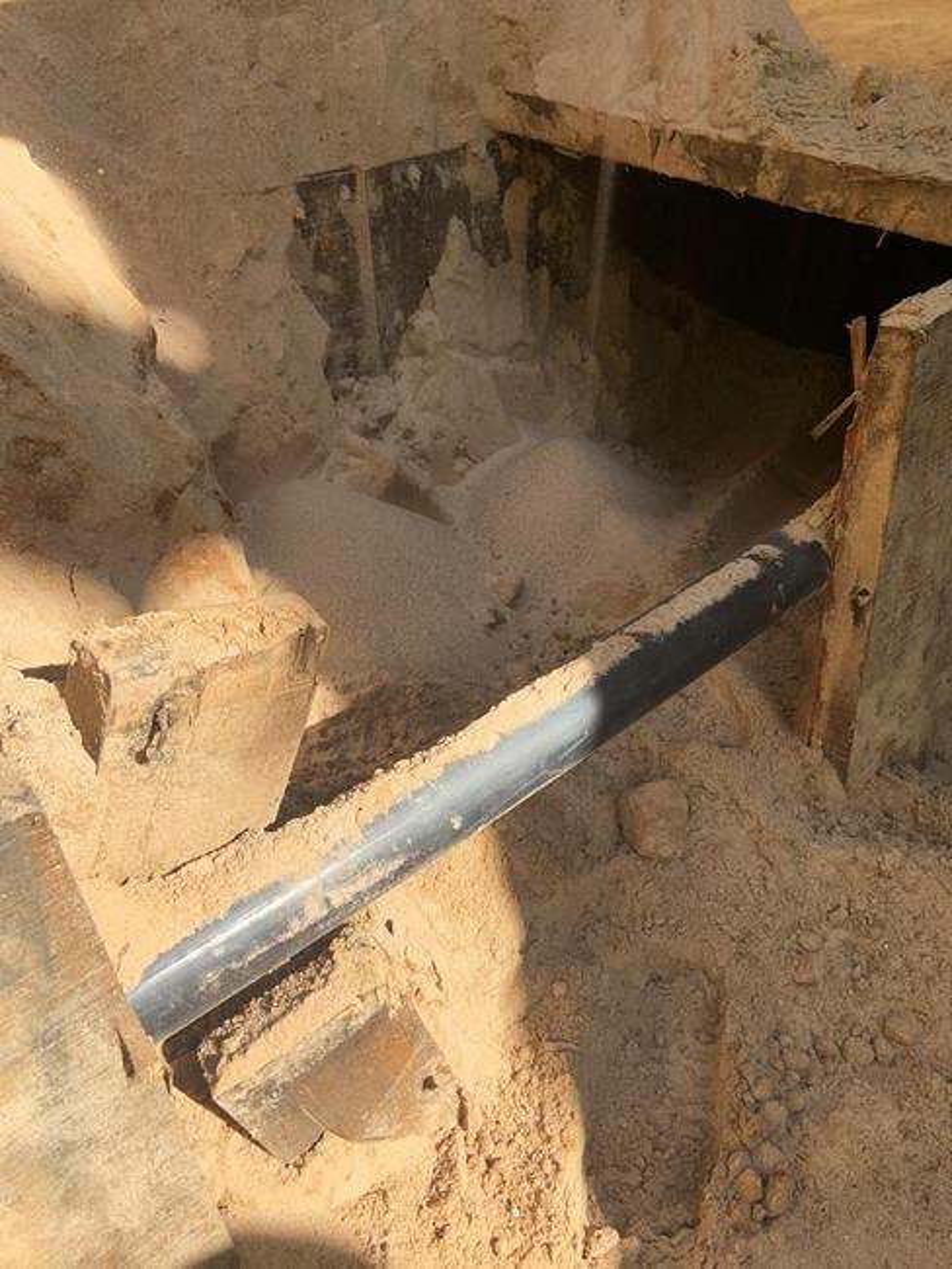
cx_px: 476
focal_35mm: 26
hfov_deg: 53.1
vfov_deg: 67.3
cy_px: 634
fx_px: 953
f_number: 1.8
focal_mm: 4.25
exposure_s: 1/732
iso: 25
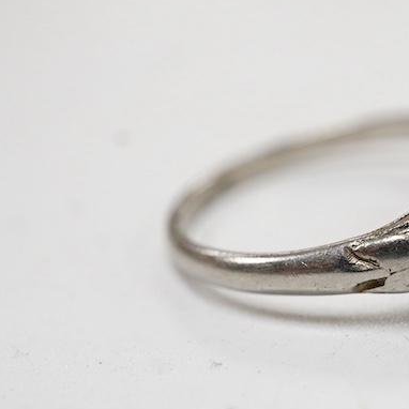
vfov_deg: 19.3
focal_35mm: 90
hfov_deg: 19.0
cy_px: 241
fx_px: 1203
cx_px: 361
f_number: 11
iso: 1250
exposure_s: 1/125
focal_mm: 30
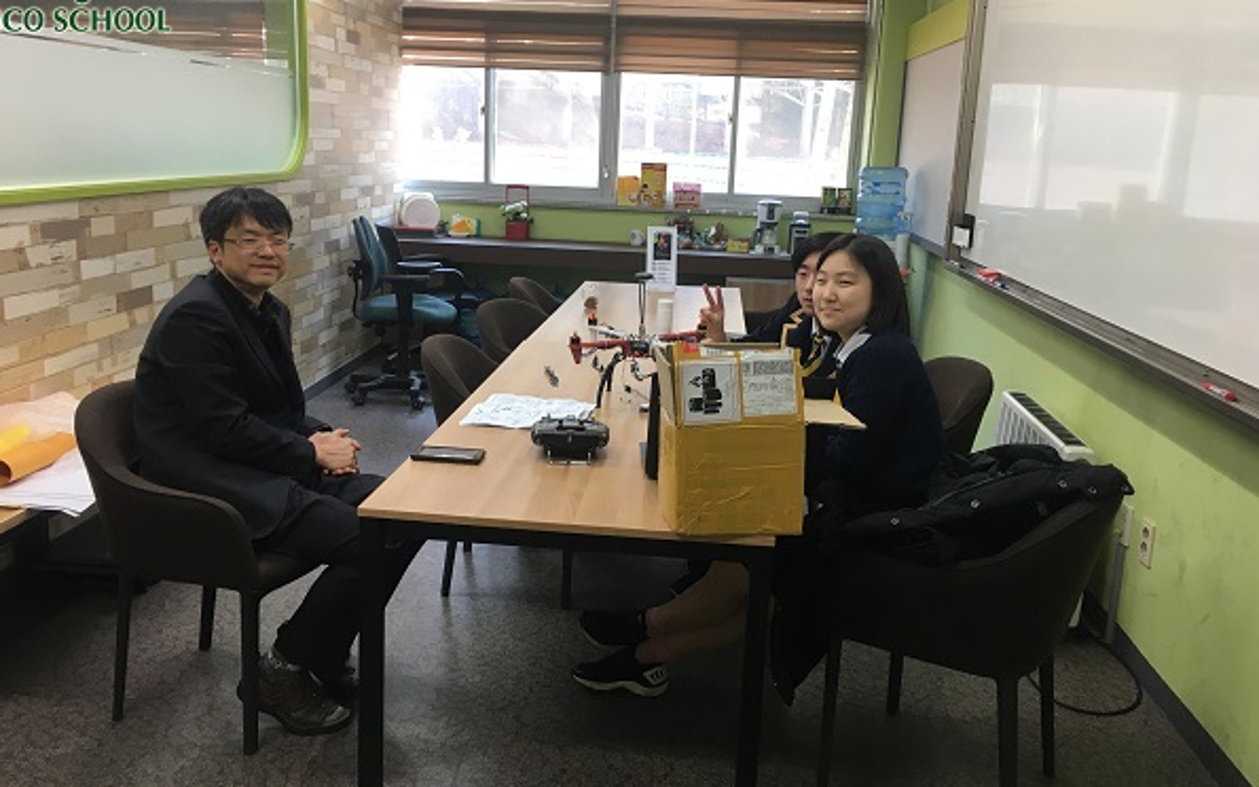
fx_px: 1064
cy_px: 368
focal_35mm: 31
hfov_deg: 61.2
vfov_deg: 40.6
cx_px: 626
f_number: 2.2
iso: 50
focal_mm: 4.15
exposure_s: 1/30
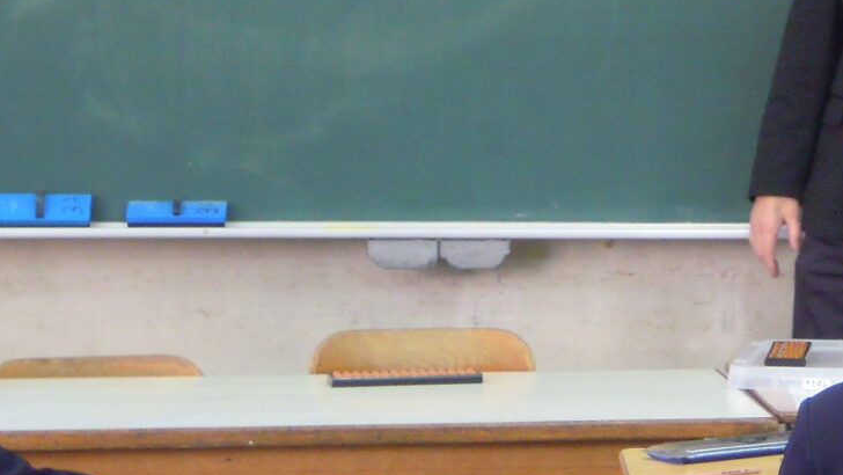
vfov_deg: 6.7
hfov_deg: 11.9
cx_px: 647
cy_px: 79
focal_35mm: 181
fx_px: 4047
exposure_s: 1/25
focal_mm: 11.2
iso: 400
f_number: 4
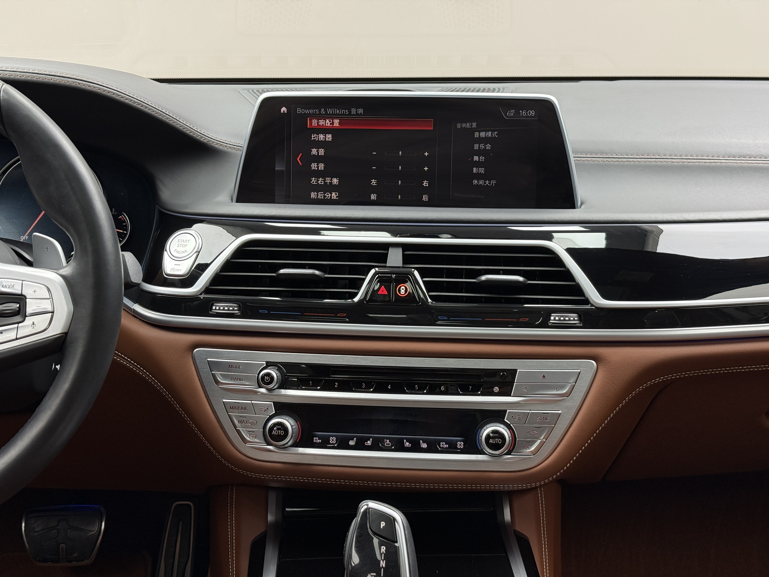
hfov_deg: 39.7
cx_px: 384
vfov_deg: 30.3
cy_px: 288
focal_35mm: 48
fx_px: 1066
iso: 100
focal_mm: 6.76
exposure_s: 1/82
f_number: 1.78
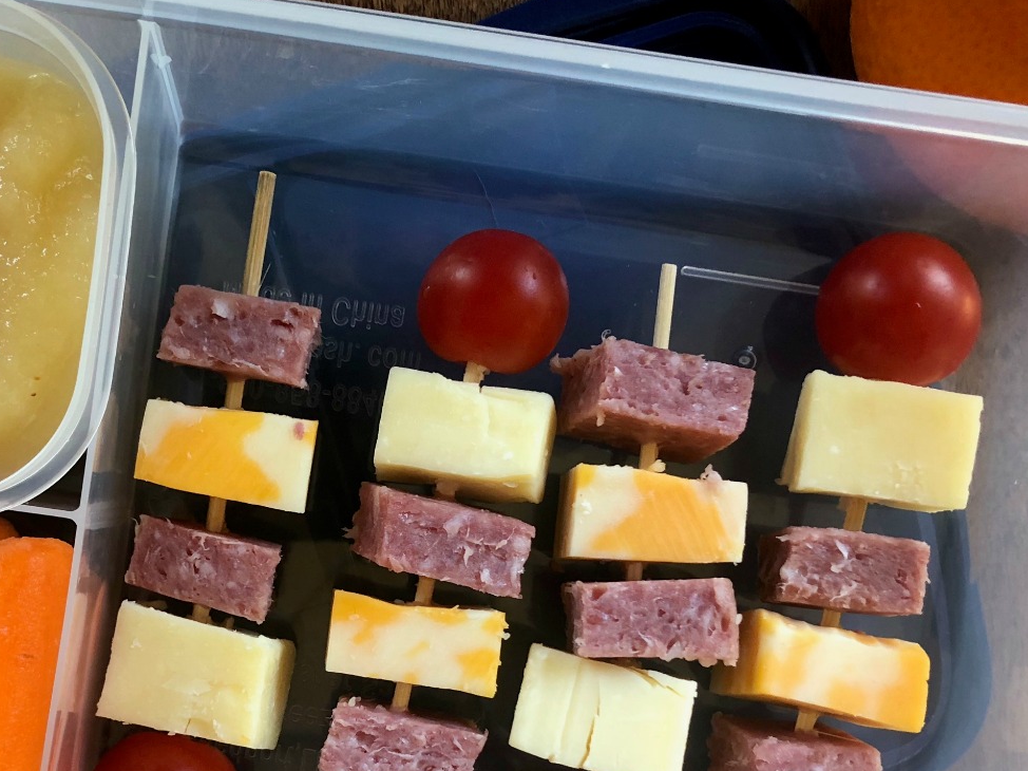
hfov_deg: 40.7
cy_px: 587
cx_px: 345
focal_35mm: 46
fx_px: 1366
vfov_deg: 30.9
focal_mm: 4
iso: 50
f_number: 1.8
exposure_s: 1/15
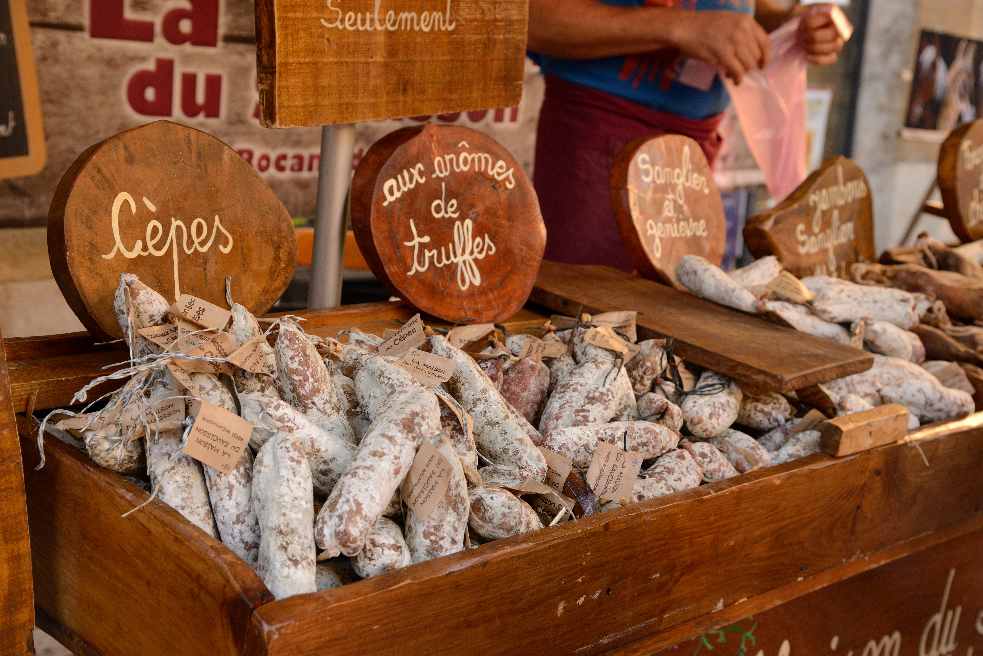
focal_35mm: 55
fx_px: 1502
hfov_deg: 36.2
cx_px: 492
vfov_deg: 24.6
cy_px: 328
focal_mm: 55
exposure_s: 1/40
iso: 400
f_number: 5.6
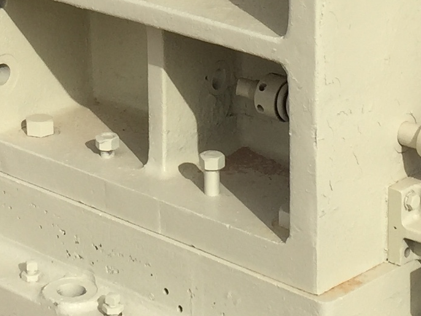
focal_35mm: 138
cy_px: -170
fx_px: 1678
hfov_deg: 14.2
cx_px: 47
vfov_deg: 10.4
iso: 32
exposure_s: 1/3049
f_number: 2.2
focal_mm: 4.15
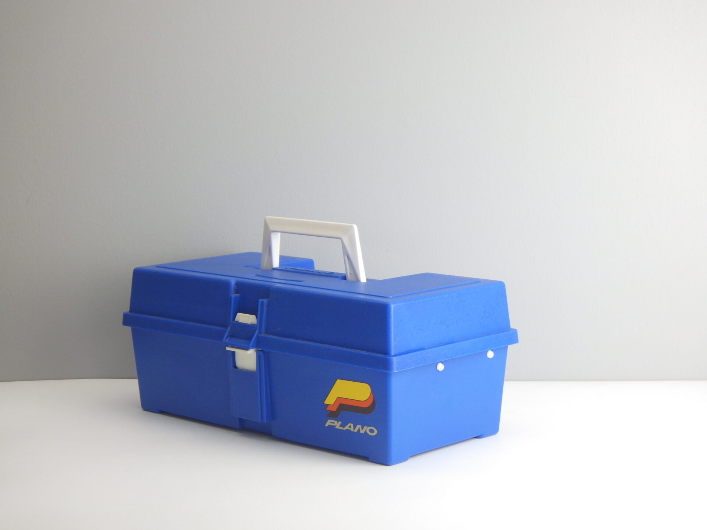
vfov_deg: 19.1
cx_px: 354
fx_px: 1573
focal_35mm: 77
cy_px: 265
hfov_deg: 25.3
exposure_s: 1/40
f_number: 4.8
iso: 125
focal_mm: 13.7
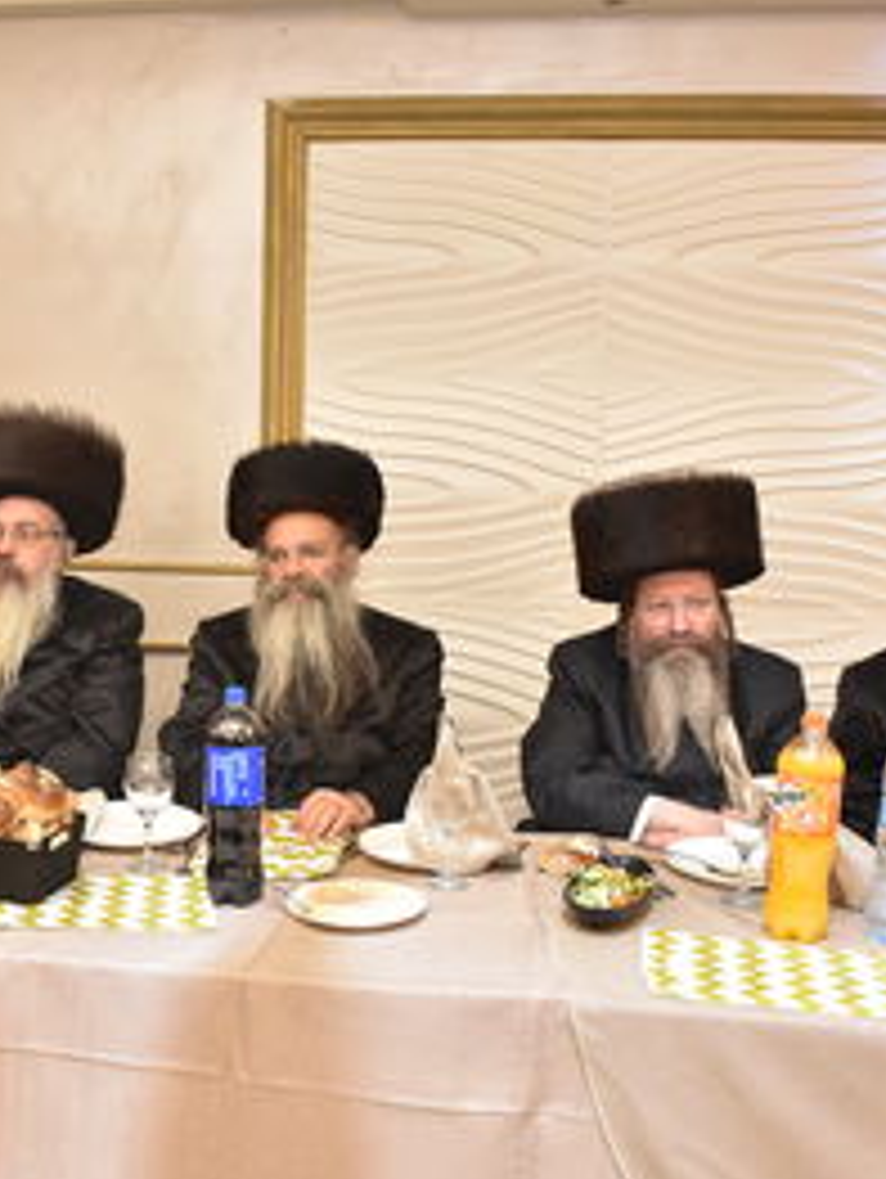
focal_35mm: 44
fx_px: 1499
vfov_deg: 42.9
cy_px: 590
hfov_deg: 32.6
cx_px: 288
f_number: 5.6
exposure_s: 1/100
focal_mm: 20
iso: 1250
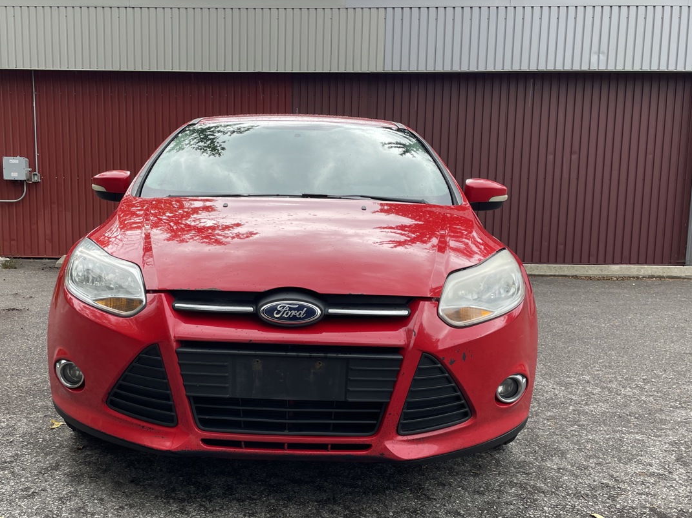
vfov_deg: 40.4
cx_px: 279
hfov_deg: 52.3
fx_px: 700
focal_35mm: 35
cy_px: 321
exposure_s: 1/121
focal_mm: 4.2
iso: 40
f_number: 1.6
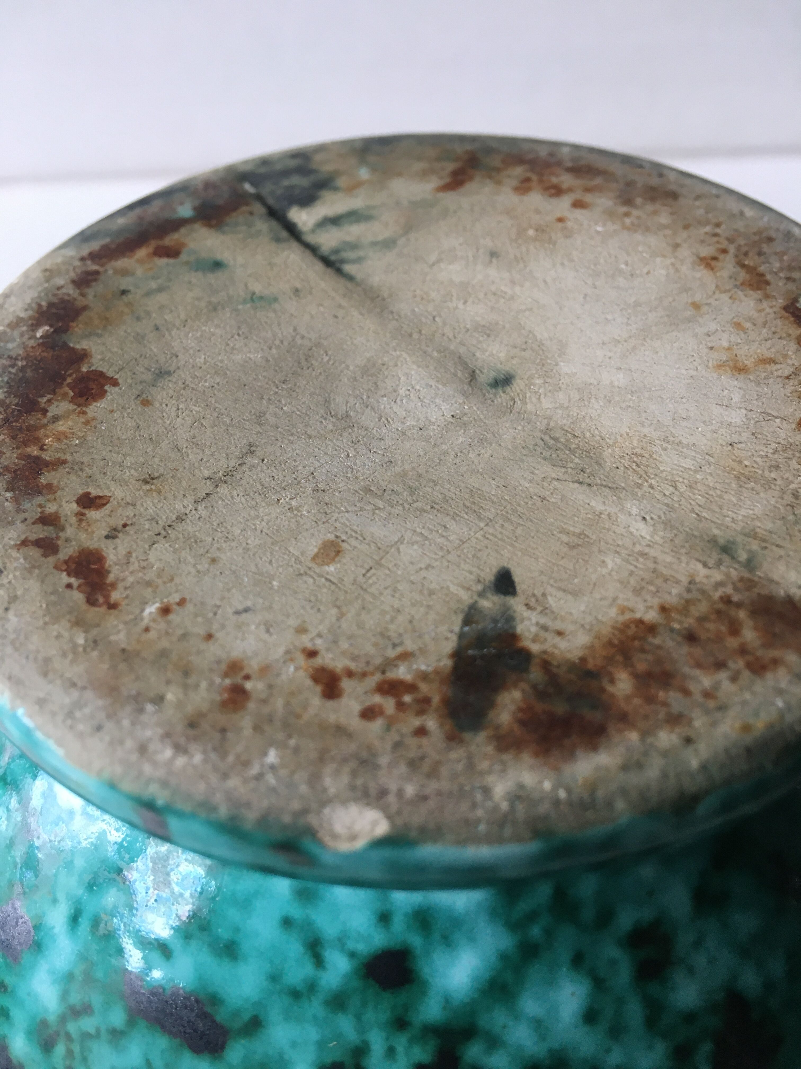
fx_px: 895
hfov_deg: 48.2
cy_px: 534
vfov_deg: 61.7
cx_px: 400
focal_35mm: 29
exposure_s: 1/33
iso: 40
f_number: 2.2
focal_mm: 4.15
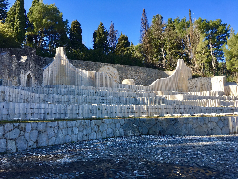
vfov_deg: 48.2
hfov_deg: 61.7
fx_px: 199
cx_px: 119
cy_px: 90
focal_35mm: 29
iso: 25
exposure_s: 1/569
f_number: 2.2
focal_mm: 4.15
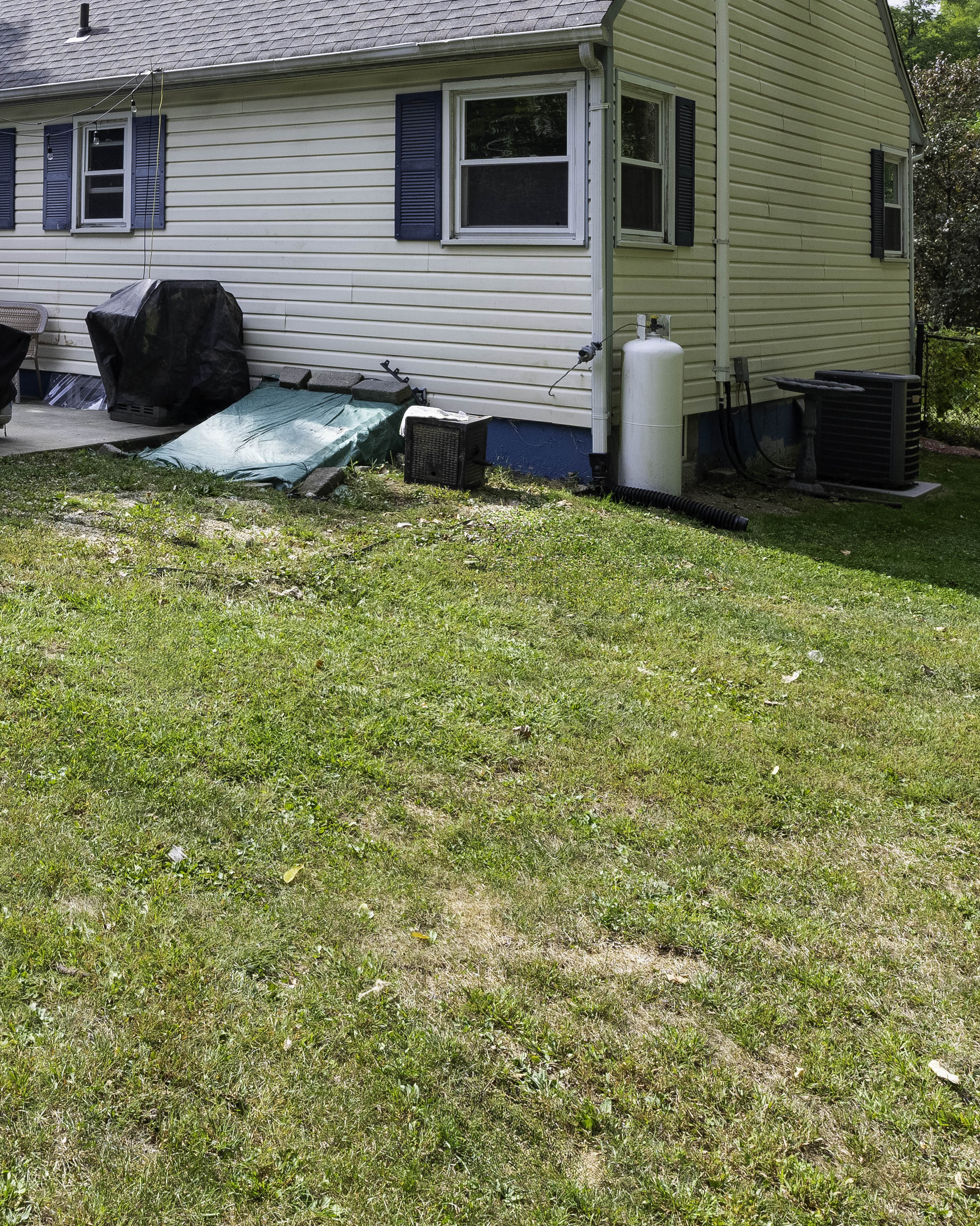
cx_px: 7
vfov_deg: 47.3
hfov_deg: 37.0
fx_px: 1305
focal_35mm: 36
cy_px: 227
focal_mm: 14
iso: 320
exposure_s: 1/800
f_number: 9
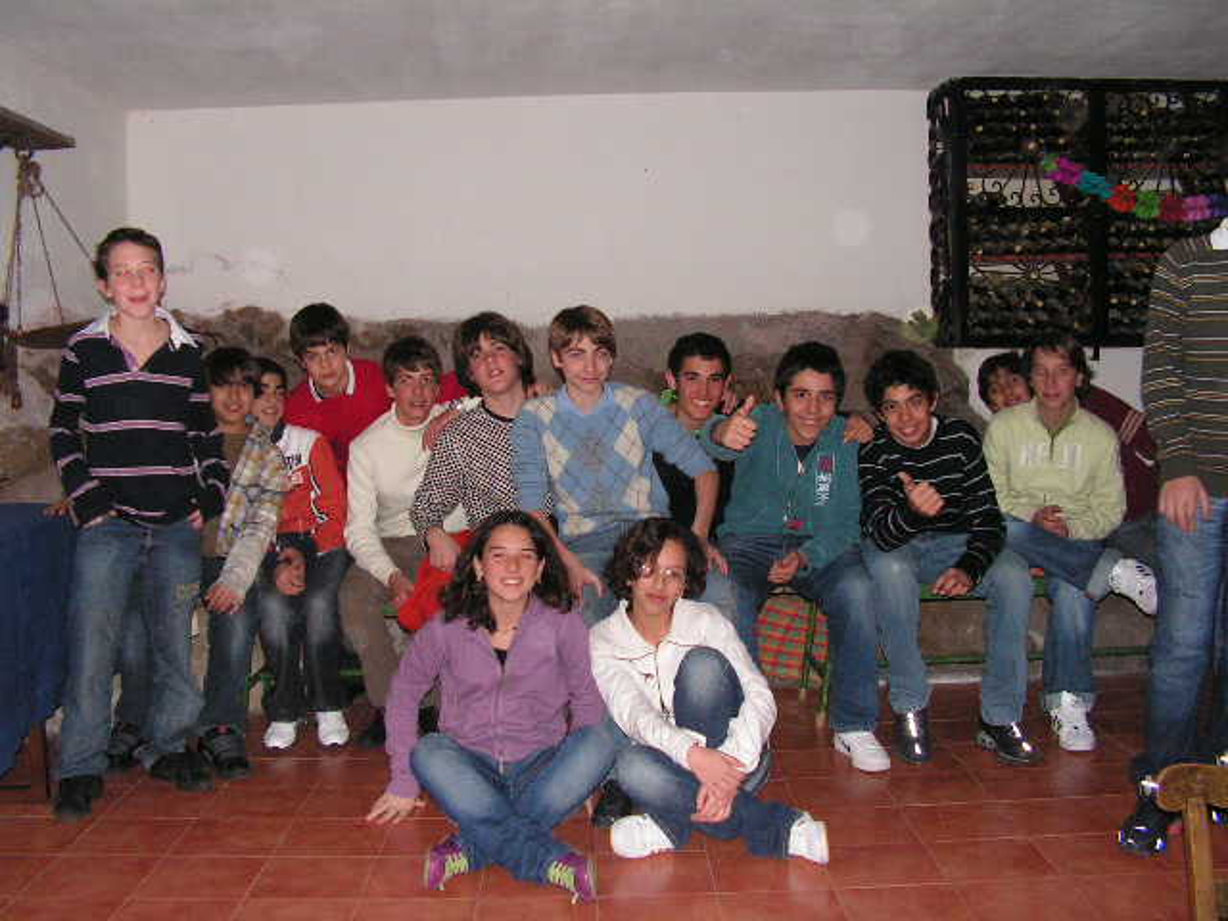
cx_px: 614
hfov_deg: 51.4
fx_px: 1277
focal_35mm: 36
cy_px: 460
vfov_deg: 39.7
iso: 200
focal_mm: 6
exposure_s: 1/40
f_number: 3.2
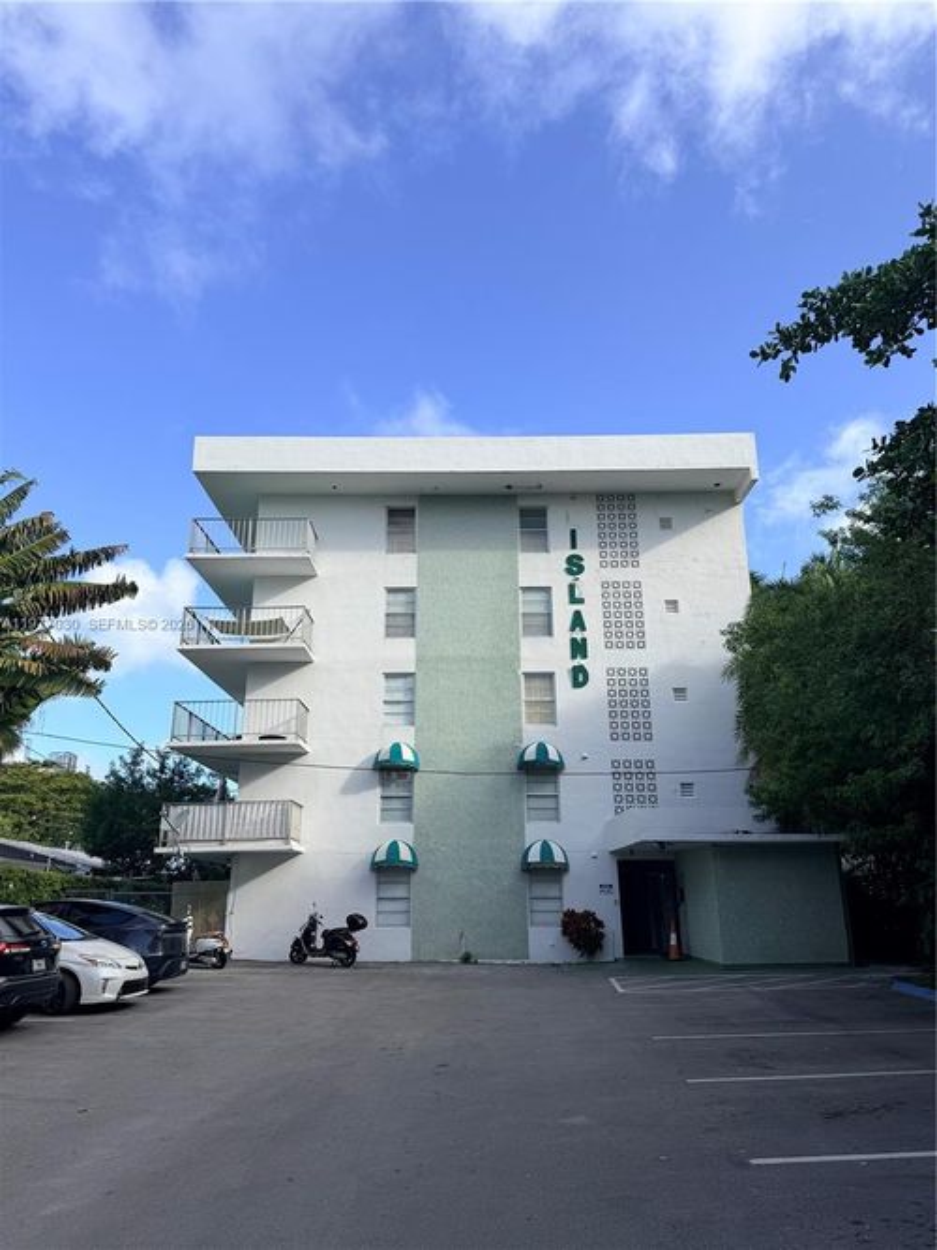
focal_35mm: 24
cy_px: 625
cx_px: 468
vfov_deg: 71.6
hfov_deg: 56.8
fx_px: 866
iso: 80
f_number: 1.78
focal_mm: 6.76
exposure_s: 1/3279
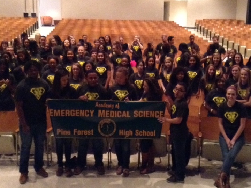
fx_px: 239
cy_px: 94
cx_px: 126
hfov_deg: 55.4
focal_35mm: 33
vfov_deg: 42.9
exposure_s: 1/15
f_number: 2.4
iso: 640
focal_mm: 3.3
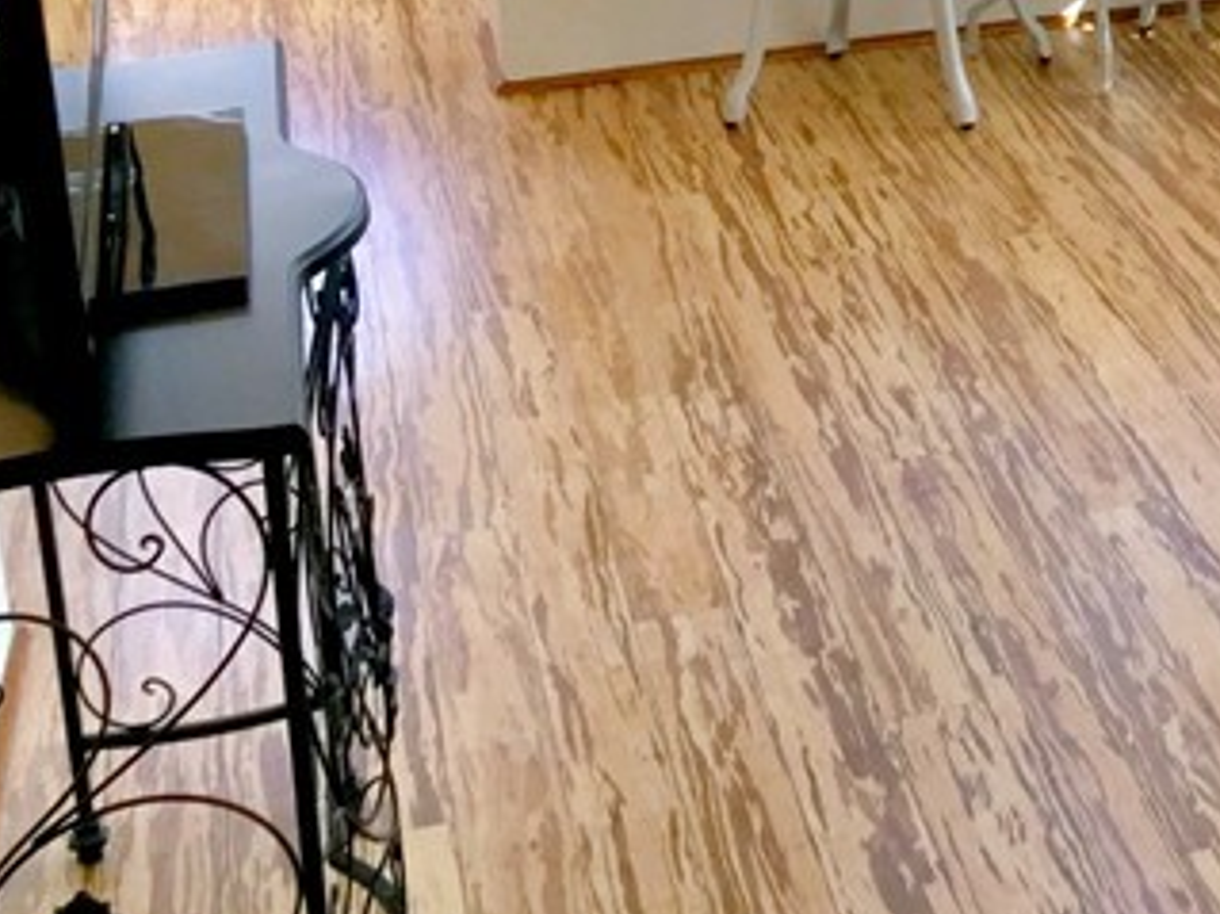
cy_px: -67
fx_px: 3276
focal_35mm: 93
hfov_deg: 18.7
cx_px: 1813
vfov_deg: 15.5
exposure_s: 1/501
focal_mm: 4.15
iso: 32
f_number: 2.2
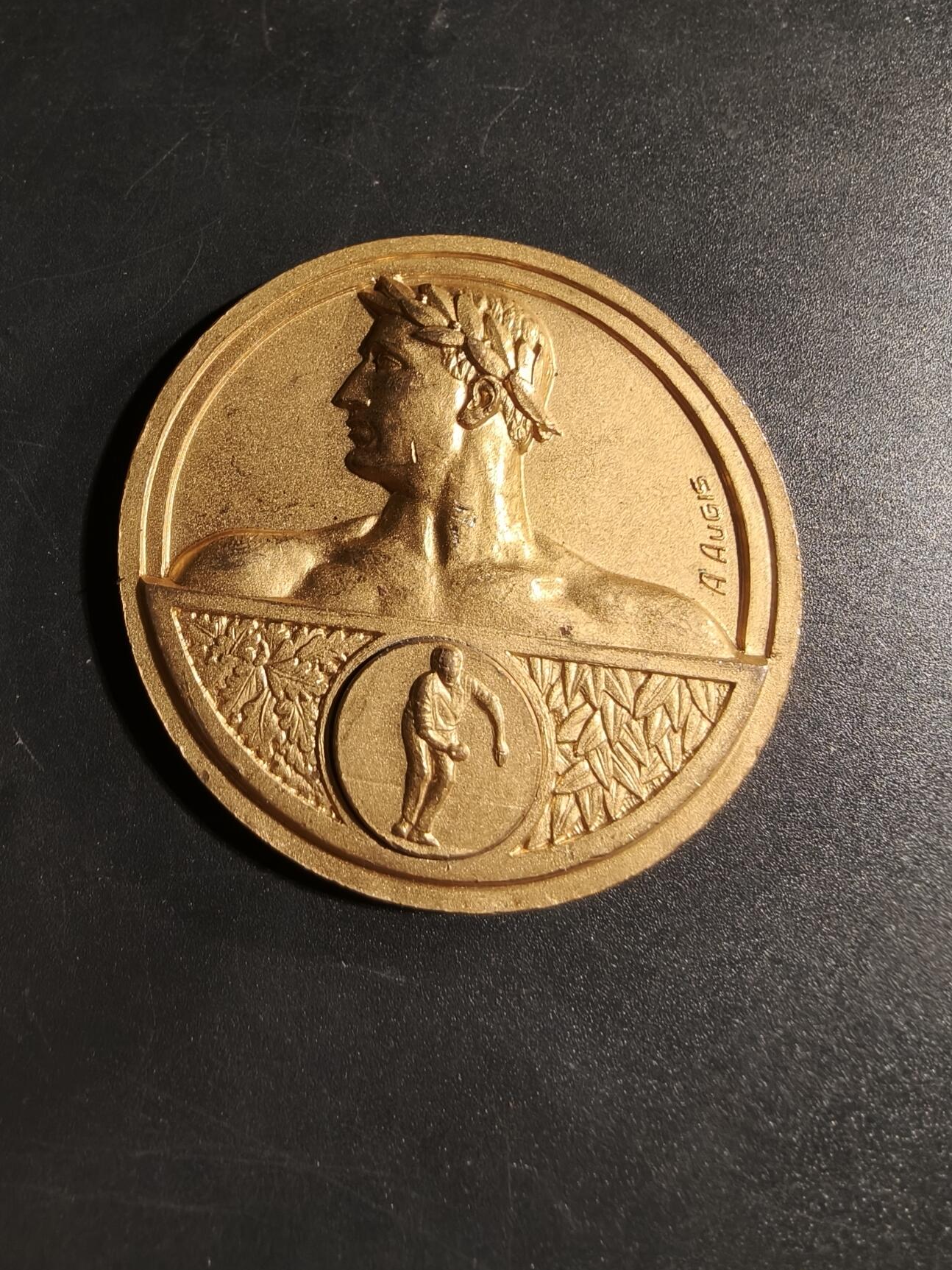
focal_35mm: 24
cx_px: 473
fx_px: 880
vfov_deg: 71.6
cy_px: 660
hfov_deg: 56.8
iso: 80
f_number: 2
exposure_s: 1/100
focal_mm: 2.32
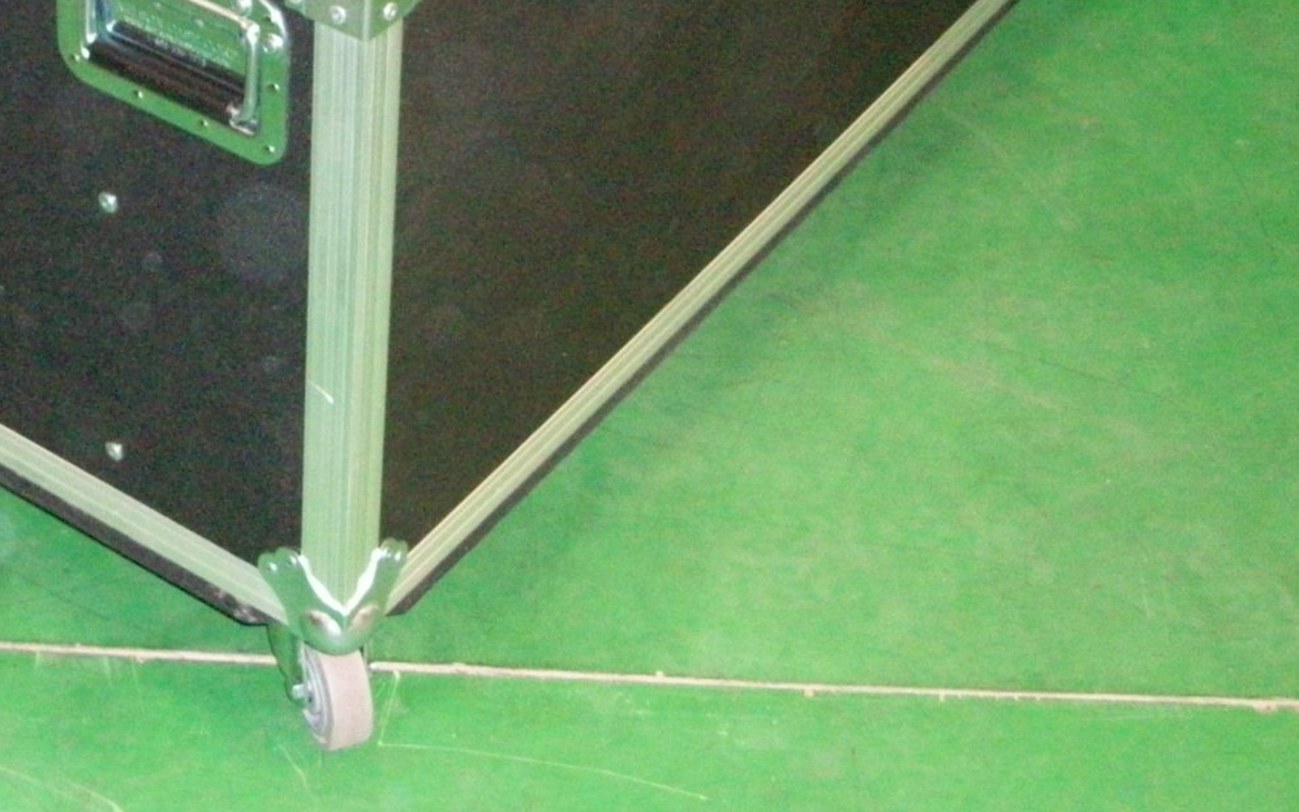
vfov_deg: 17.1
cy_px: -70
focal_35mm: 74
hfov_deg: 27.7
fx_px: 2620
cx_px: 420
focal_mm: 5.7
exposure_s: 1/60
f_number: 2.8
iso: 320
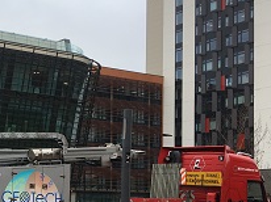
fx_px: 618
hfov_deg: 23.5
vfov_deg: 18.3
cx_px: -11
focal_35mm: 79
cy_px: 188
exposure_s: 1/375
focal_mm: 4.15
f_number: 2.2
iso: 25
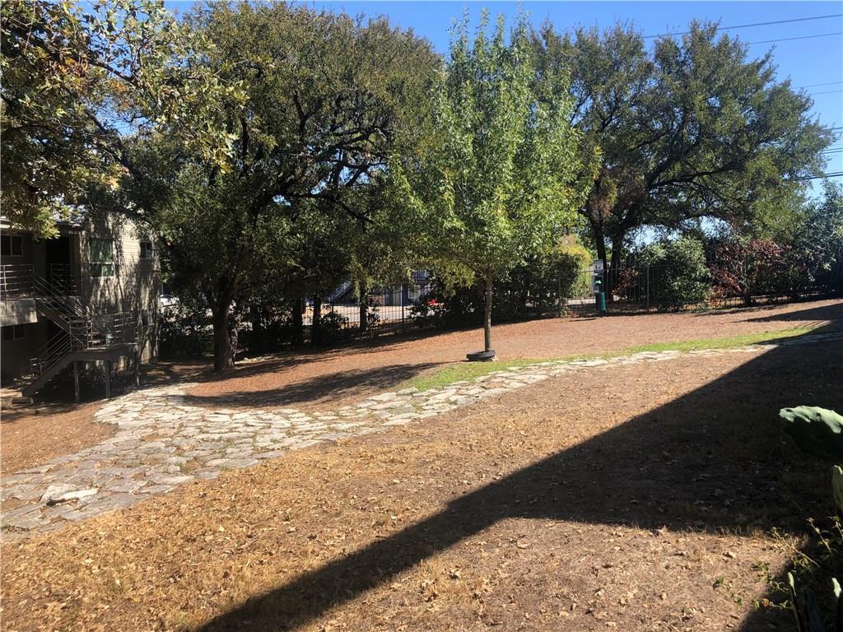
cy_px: 316
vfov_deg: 49.7
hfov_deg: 63.4
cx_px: 422
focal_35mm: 28
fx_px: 682
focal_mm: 3.99
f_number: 1.8
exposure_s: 1/857
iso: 20
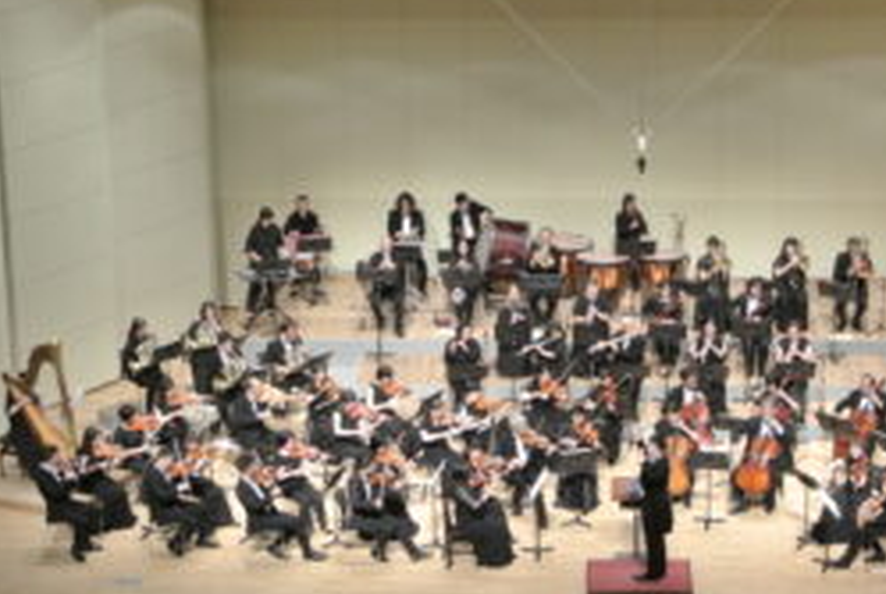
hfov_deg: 18.3
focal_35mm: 111
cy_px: 309
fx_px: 2737
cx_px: 626
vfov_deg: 12.4
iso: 800
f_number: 5.3
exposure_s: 1/25
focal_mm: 25.9
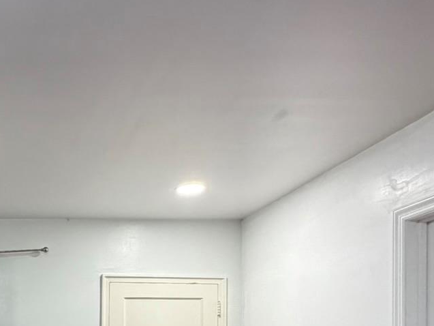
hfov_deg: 36.9
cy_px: 368
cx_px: -17
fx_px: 564
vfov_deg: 28.8
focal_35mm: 45
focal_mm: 2.22
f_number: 2.2
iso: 320
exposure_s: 1/60
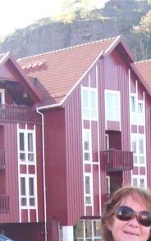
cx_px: 181
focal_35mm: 140
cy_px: 313
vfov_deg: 14.3
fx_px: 921
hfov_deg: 9.3
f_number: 2.7
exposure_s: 1/158
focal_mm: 6
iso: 80
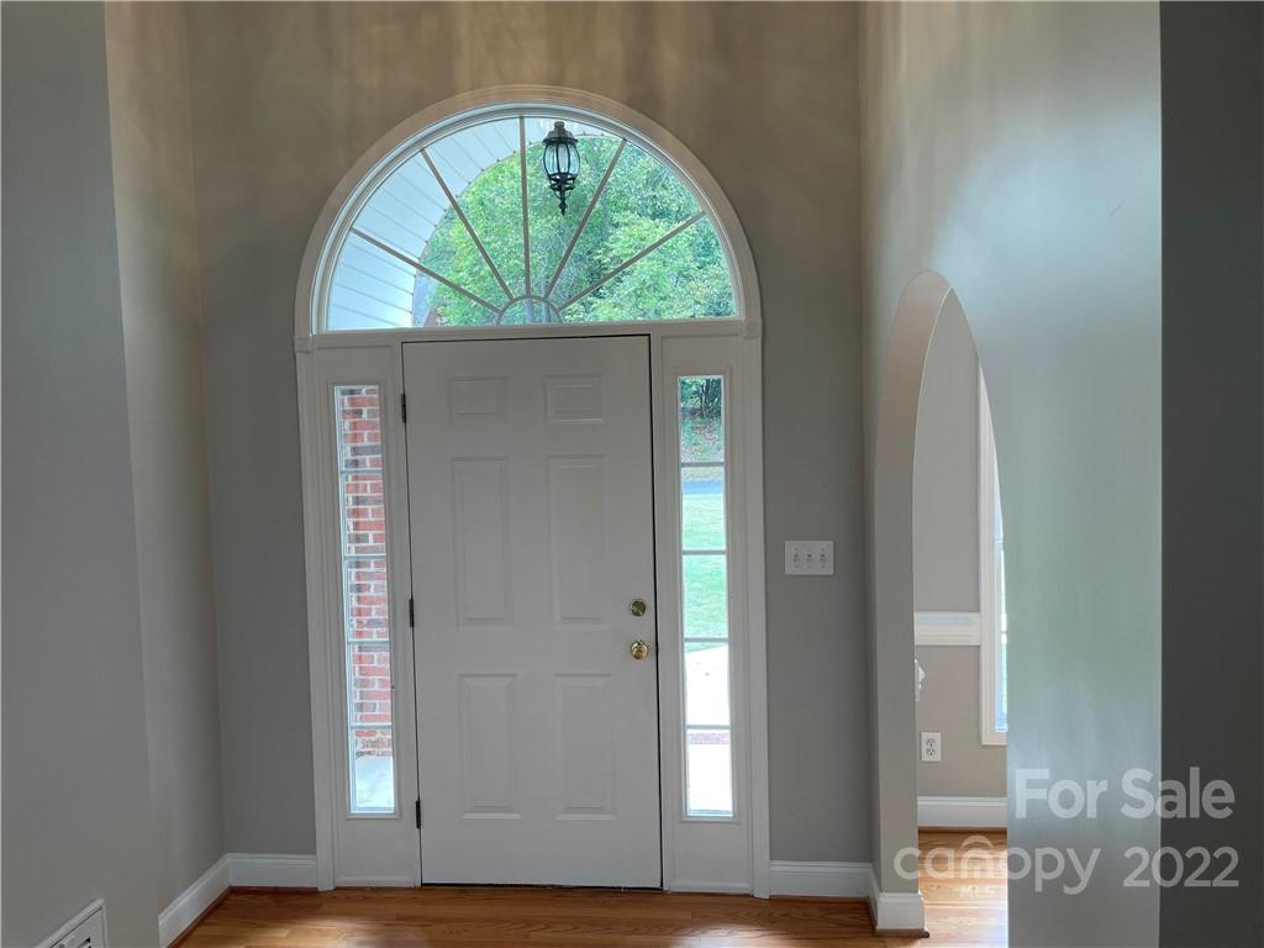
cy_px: 474
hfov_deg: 67.3
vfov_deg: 53.1
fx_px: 949
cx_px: 632
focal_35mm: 26
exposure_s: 1/120
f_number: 1.6
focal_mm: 4.2
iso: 64
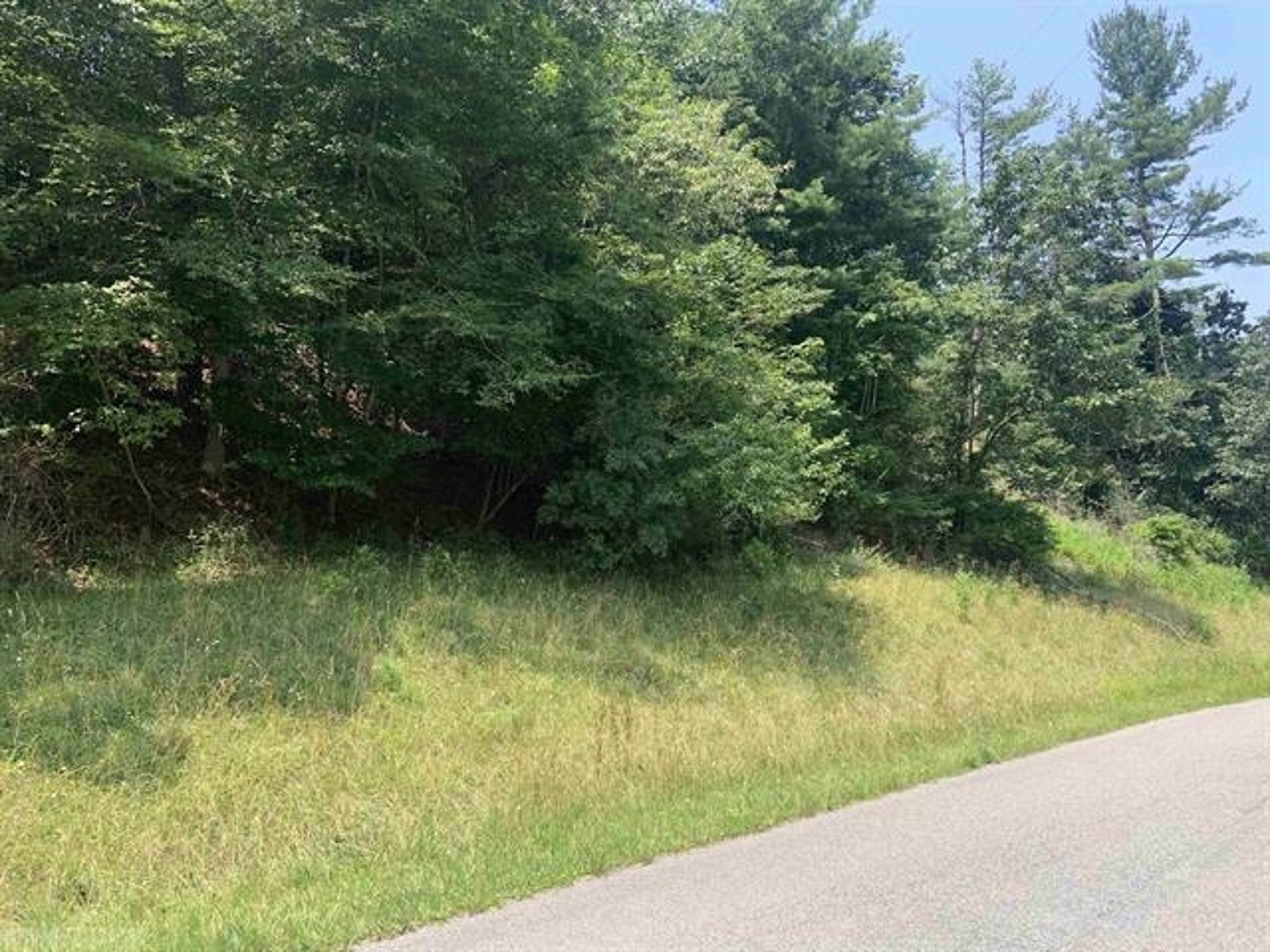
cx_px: 635
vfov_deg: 53.1
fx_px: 954
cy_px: 476
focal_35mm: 26
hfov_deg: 67.3
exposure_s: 1/635
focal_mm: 4.25
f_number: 1.8
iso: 25
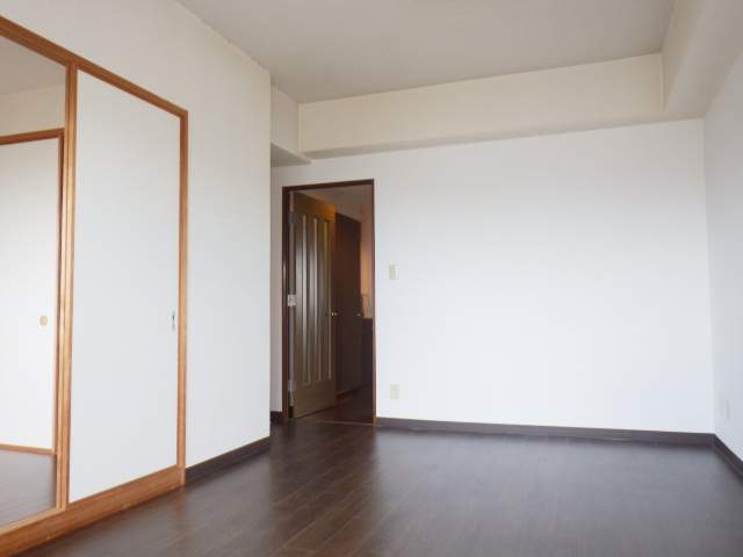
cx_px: 372
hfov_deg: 63.4
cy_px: 278
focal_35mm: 28
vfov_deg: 49.7
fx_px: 601
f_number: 3.5
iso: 250
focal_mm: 5
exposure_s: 1/45
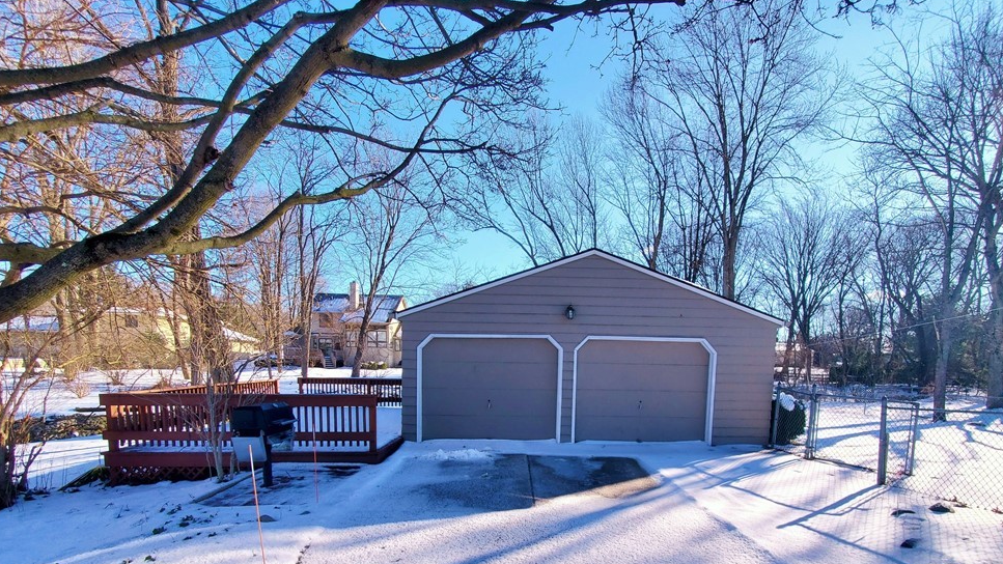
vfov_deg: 68.0
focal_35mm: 15
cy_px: 389
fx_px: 399
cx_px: 511
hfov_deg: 103.0
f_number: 2.2
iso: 50
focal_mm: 1.8
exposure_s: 1/580
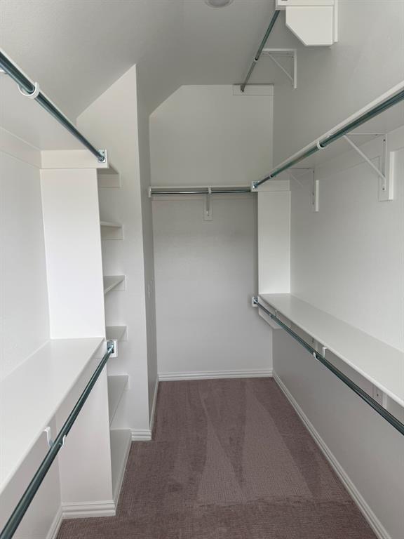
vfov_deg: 71.6
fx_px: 373
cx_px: 202
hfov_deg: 56.8
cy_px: 270
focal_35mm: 24
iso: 125
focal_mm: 6.76
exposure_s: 1/60
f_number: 1.78
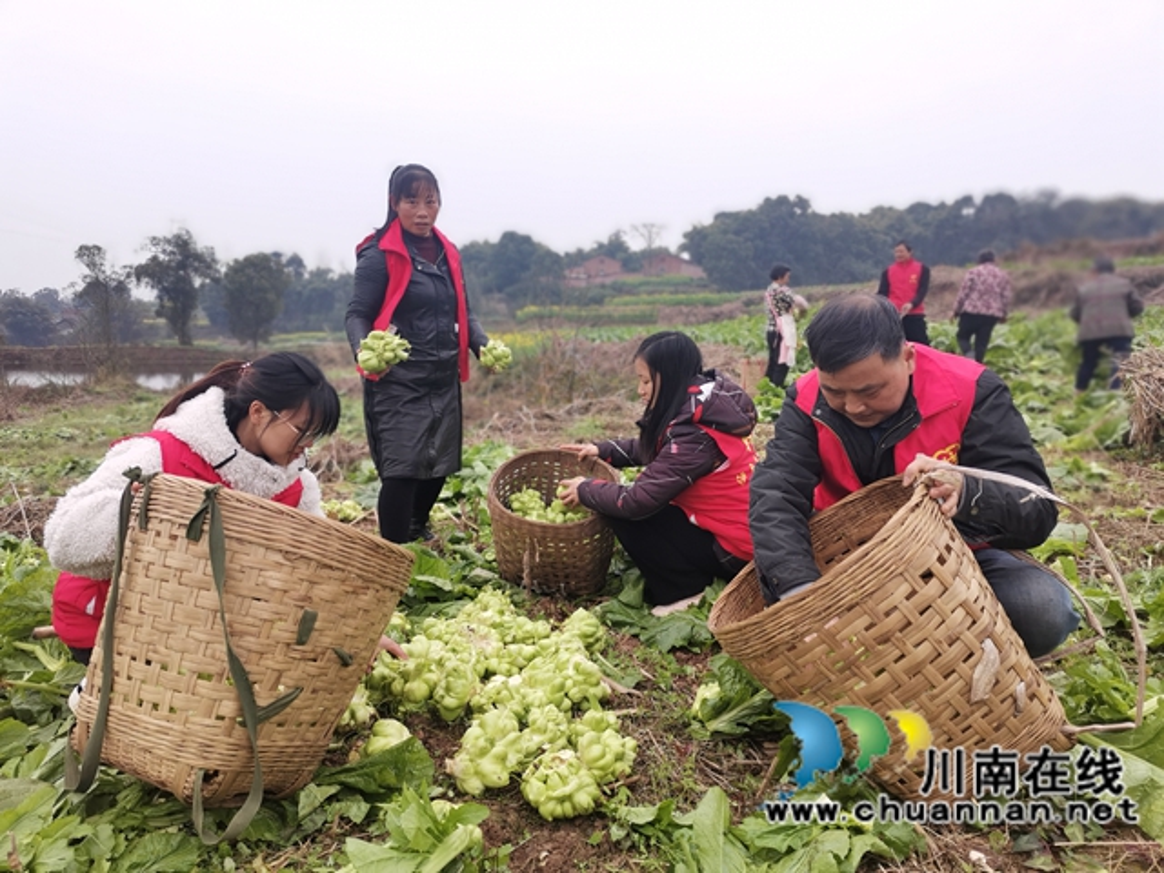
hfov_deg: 67.3
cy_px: 436
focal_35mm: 26
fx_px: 874
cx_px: 582
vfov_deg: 53.1
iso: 50
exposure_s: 1/402
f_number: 2.4
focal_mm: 4.75
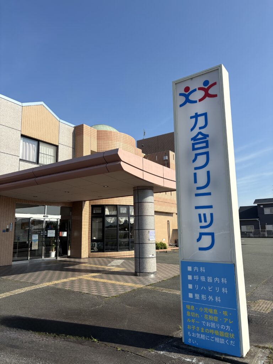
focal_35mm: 26
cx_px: 136
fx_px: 273
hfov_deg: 53.1
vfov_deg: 67.3
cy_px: 182
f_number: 1.6
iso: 50
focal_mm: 5.96
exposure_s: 1/3623
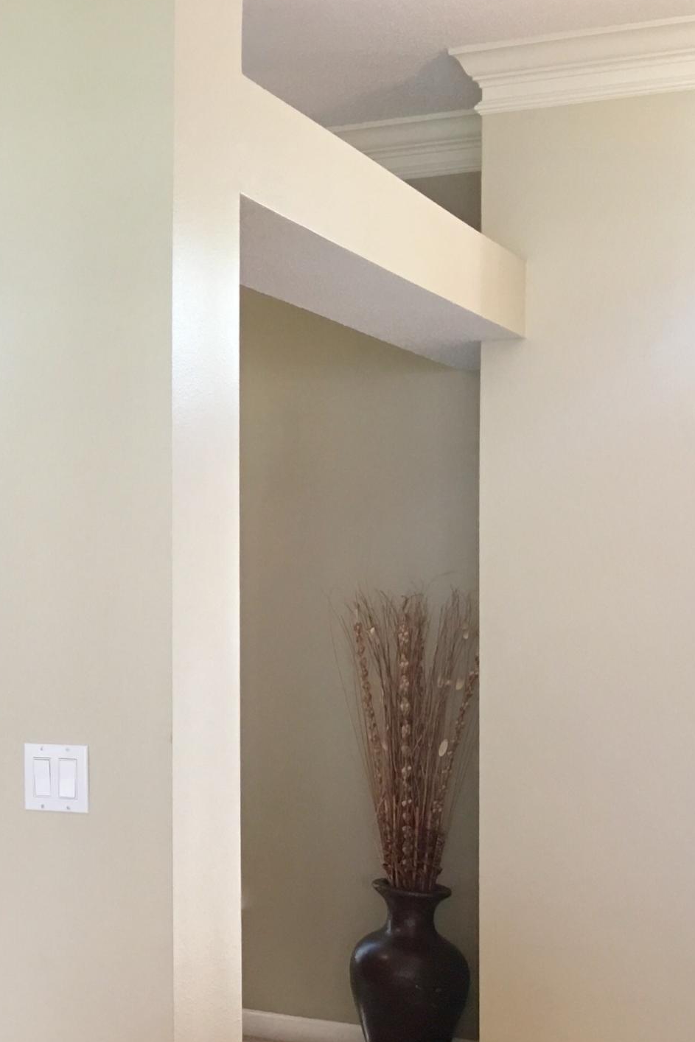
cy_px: 547
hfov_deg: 19.7
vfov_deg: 31.4
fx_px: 1853
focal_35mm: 64
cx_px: -178
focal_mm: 4.15
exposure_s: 1/15
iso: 50
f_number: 2.2
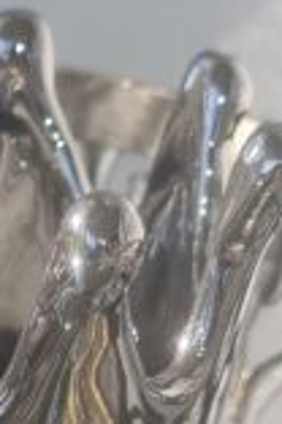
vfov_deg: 10.6
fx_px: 2256
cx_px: -60
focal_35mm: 192
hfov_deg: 7.1
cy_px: 462
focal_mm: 9
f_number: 2.4
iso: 50
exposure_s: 1/356
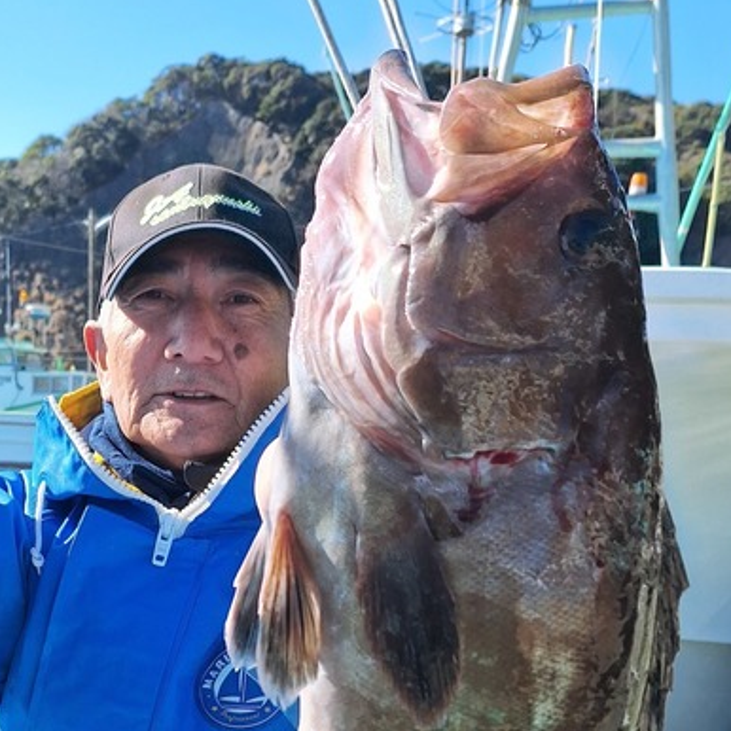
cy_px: 633
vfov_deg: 35.7
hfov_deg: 36.3
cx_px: 144
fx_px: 1075
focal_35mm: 45
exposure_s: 1/1211
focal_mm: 5.54
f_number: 1.8
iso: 40
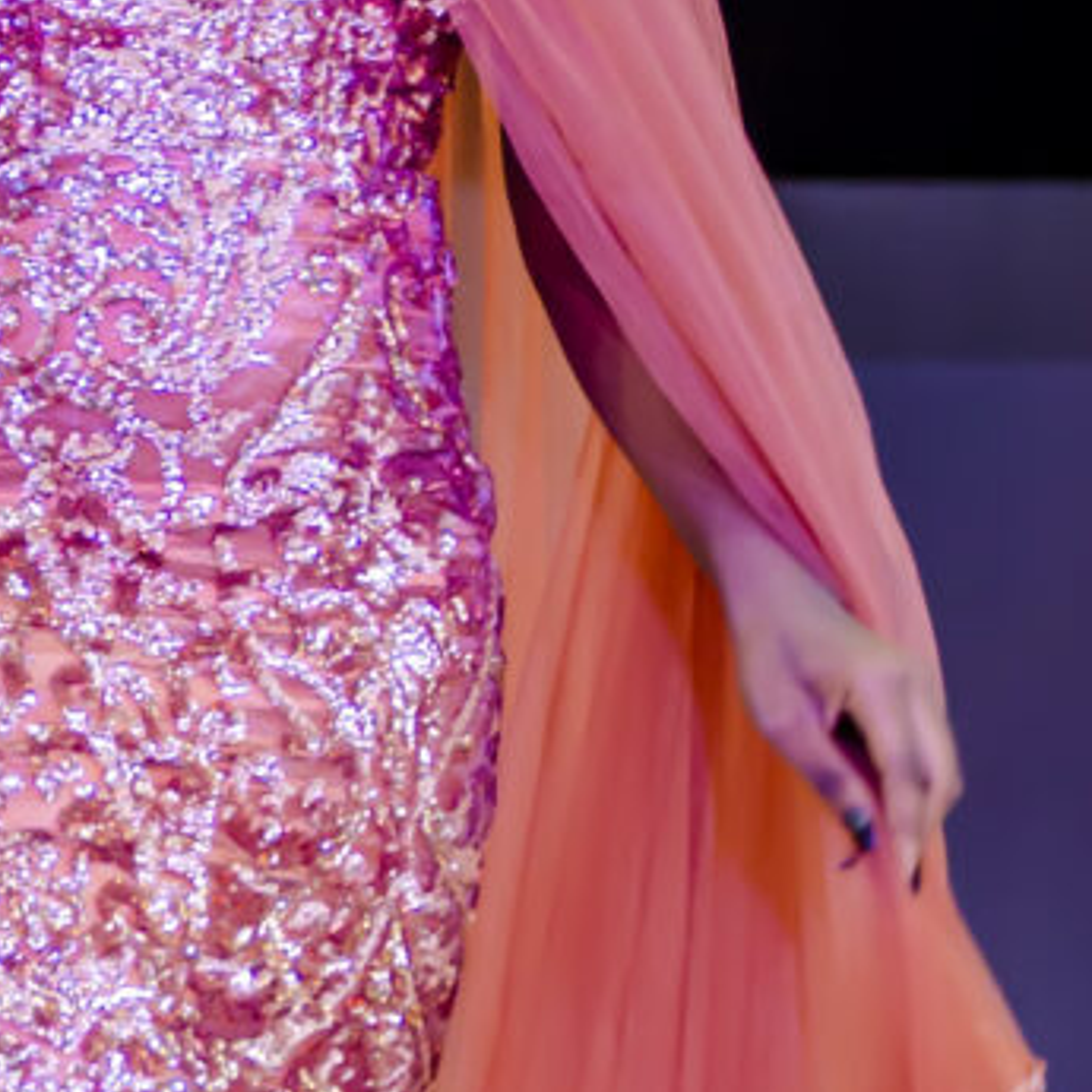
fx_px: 13348
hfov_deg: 4.7
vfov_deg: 4.7
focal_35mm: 374
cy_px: 858
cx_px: -103
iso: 800
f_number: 4.2
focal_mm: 66
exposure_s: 1/125
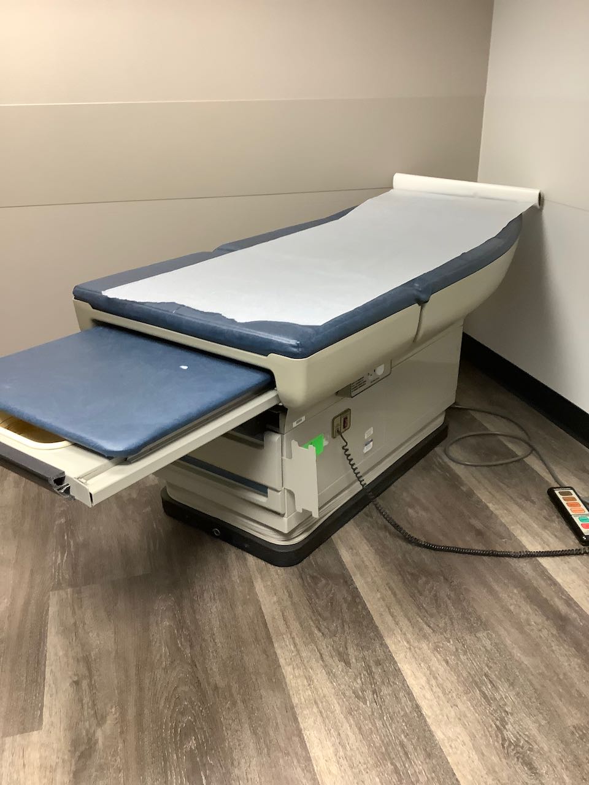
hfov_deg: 45.4
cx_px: 294
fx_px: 703
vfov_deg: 58.4
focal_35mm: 31
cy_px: 392
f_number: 2.4
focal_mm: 3.3
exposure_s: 1/60
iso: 200
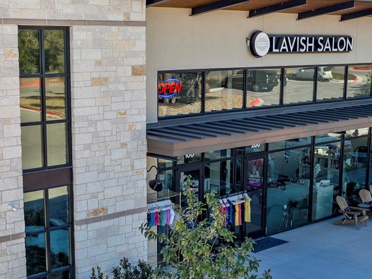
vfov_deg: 23.5
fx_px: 666
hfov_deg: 31.2
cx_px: 164
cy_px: 187
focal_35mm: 62
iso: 100
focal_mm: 12.29
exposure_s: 1/2000
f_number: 5
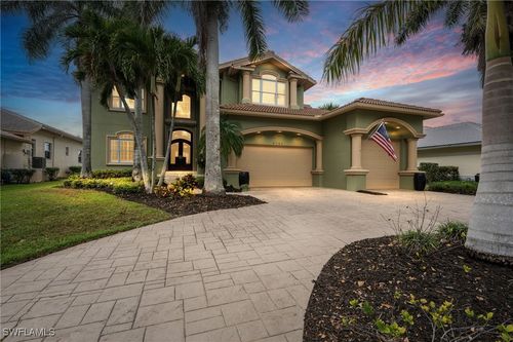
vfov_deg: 73.7
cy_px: 171
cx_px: 256
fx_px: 228
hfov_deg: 96.8
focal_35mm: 16
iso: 400
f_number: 9
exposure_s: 1/400
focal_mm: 16
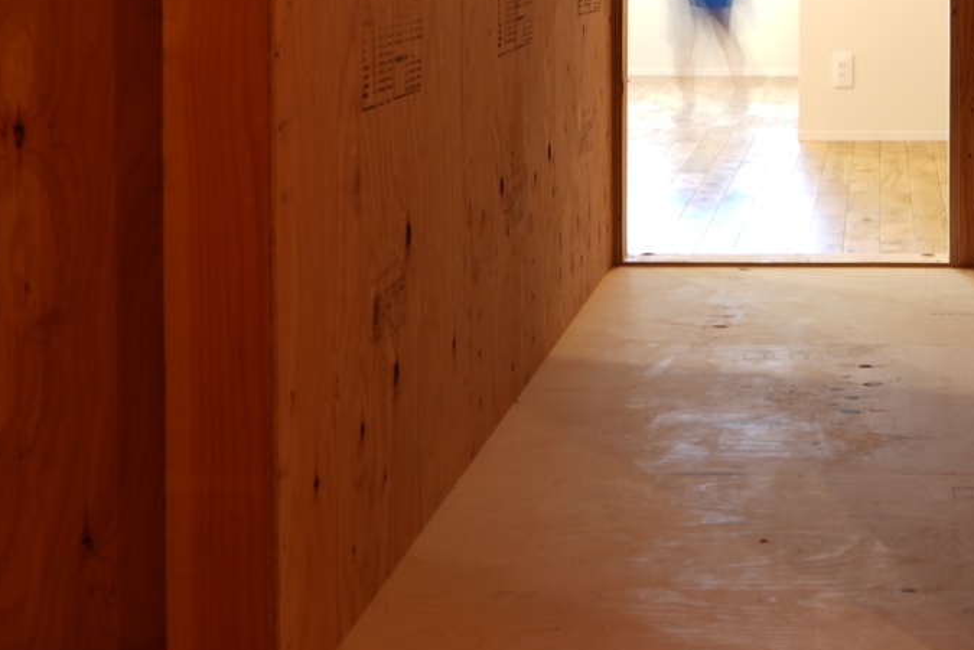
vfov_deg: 16.5
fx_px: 2164
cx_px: 879
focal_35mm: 80
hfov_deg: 24.6
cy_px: -64
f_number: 3.5
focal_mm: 18
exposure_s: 1/1.25
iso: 50
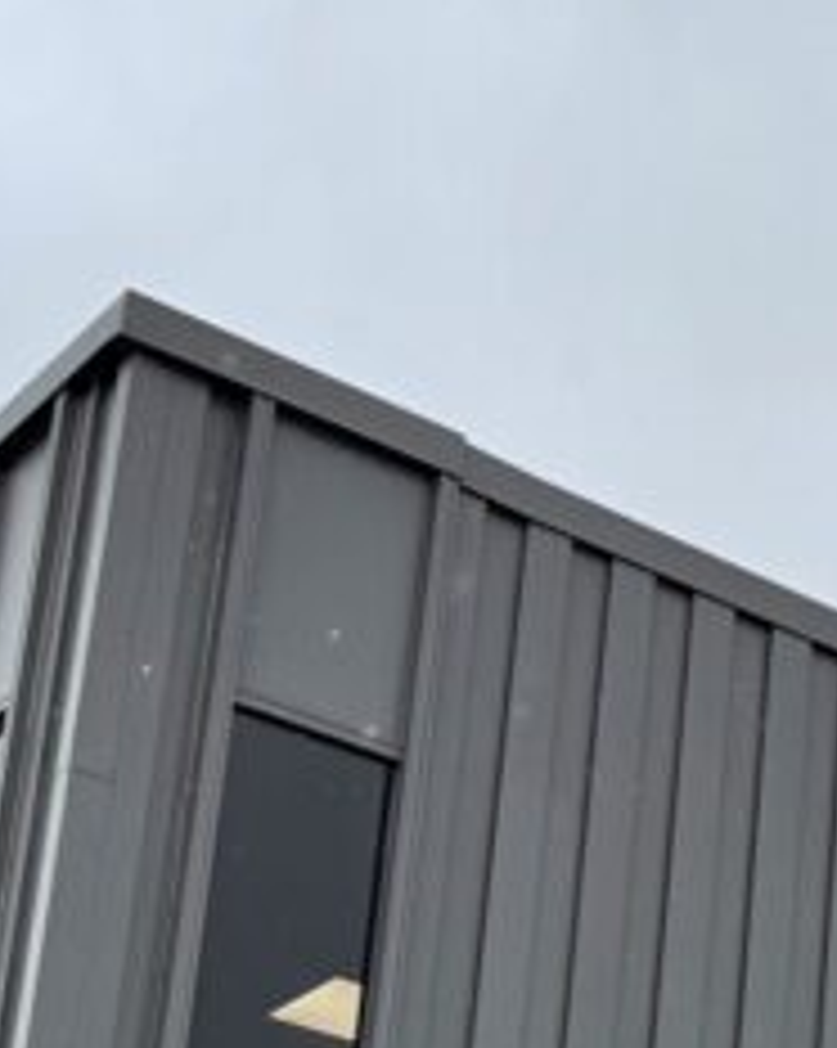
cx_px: 1629
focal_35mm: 103
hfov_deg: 13.1
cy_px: 1313
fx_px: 3194
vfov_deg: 17.6
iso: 100
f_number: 1.78
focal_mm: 6.76
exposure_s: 1/2611
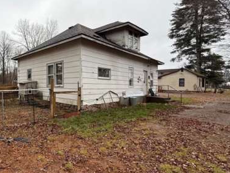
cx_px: 60
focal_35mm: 22
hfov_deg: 71.6
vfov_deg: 61.1
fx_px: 146
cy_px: 85
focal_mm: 2.22
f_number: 2.2
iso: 64
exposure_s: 1/124
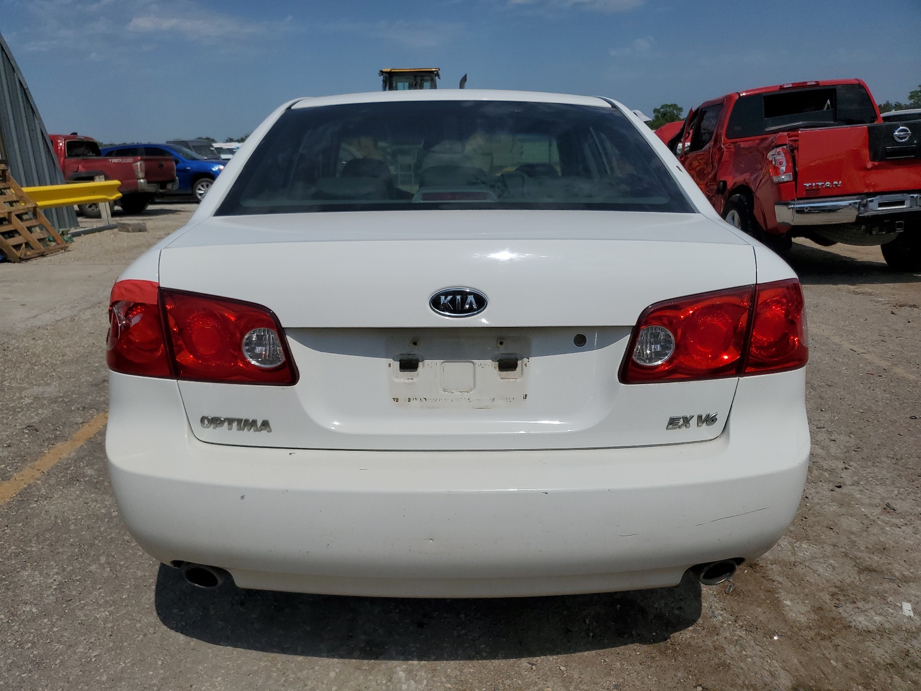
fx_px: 692
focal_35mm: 26
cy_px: 346
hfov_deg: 67.3
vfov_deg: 53.1
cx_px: 460
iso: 53
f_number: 1.5
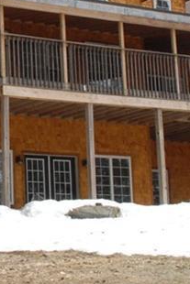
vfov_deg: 17.1
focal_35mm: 119
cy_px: 74
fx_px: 941
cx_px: 6
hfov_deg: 11.4
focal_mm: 24
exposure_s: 1/200
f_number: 18
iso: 800
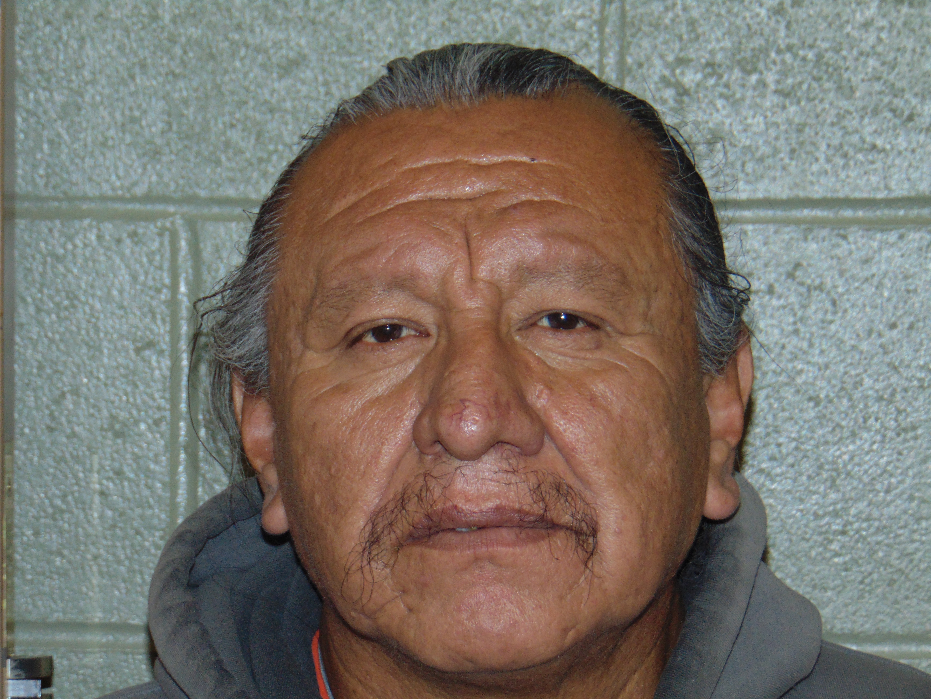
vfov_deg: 9.1
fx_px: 4411
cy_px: 350
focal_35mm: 164
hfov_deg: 12.0
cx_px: 466
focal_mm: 29.5
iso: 200
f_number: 4
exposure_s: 1/60
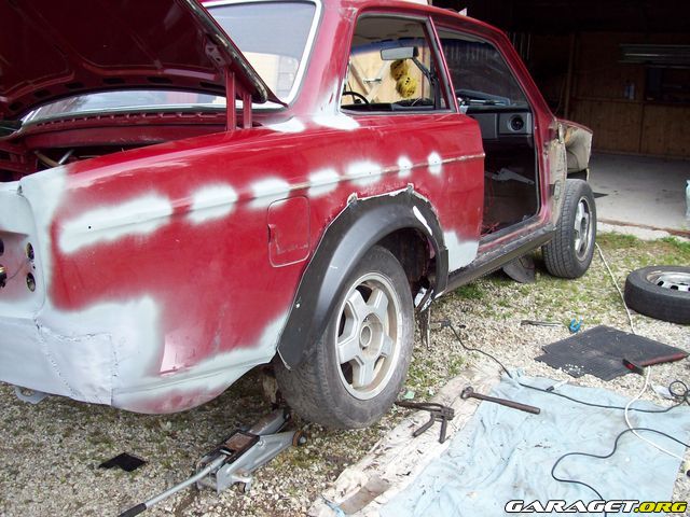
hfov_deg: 51.4
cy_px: 258
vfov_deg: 39.7
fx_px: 718
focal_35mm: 36
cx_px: 345
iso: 80
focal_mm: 6
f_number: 2.7
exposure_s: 1/73.4
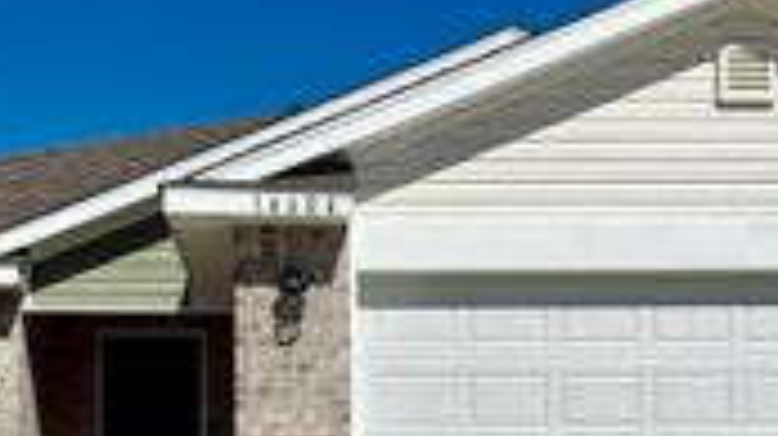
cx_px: 378
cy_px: 456
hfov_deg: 25.9
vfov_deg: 14.4
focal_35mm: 82
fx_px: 1690
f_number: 1.6
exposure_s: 1/14493
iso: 50
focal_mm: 5.96
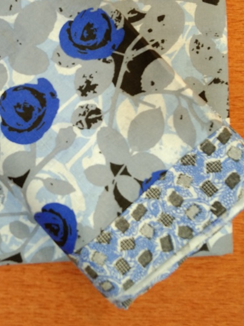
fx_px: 555
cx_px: 50
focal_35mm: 59
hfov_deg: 24.4
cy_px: 93
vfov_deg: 32.3
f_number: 2.2
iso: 197
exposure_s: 1/33
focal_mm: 3.69
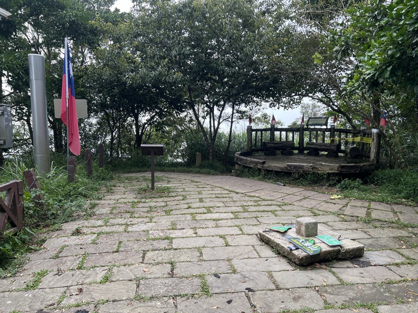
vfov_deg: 53.1
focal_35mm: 26
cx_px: 209
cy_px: 156
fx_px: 314
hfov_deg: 67.3
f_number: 1.5
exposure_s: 1/371
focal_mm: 5.7
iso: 50
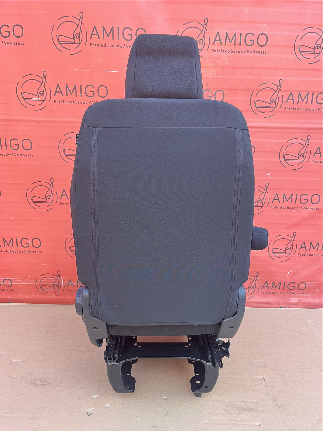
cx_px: 162
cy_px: 216
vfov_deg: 67.3
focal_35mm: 26
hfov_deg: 53.1
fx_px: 323
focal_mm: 5.1
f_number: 1.6
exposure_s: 1/67
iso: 125
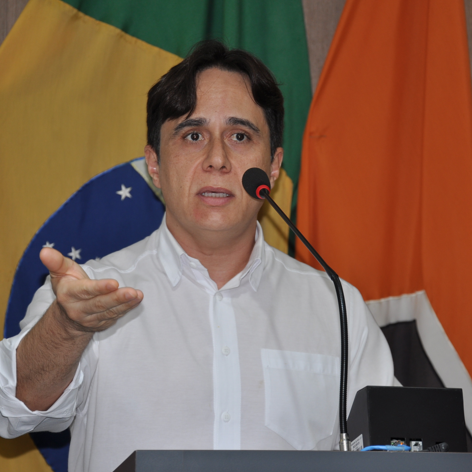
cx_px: 226
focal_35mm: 164
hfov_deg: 10.7
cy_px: 237
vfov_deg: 10.7
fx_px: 2524
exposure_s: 1/60
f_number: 5.6
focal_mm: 85
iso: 200
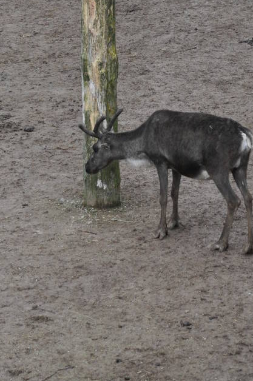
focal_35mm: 210
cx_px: 114
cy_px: -15
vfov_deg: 9.7
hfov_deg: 6.5
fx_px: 2223
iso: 800
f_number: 4.5
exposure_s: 1/400
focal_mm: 55
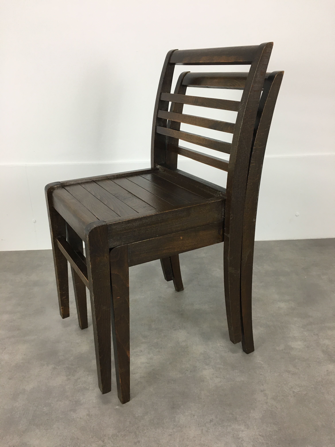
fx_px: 374
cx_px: 168
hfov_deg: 48.2
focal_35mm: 29
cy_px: 224
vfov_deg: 61.7
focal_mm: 4.15
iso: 64
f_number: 2.2
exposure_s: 1/33
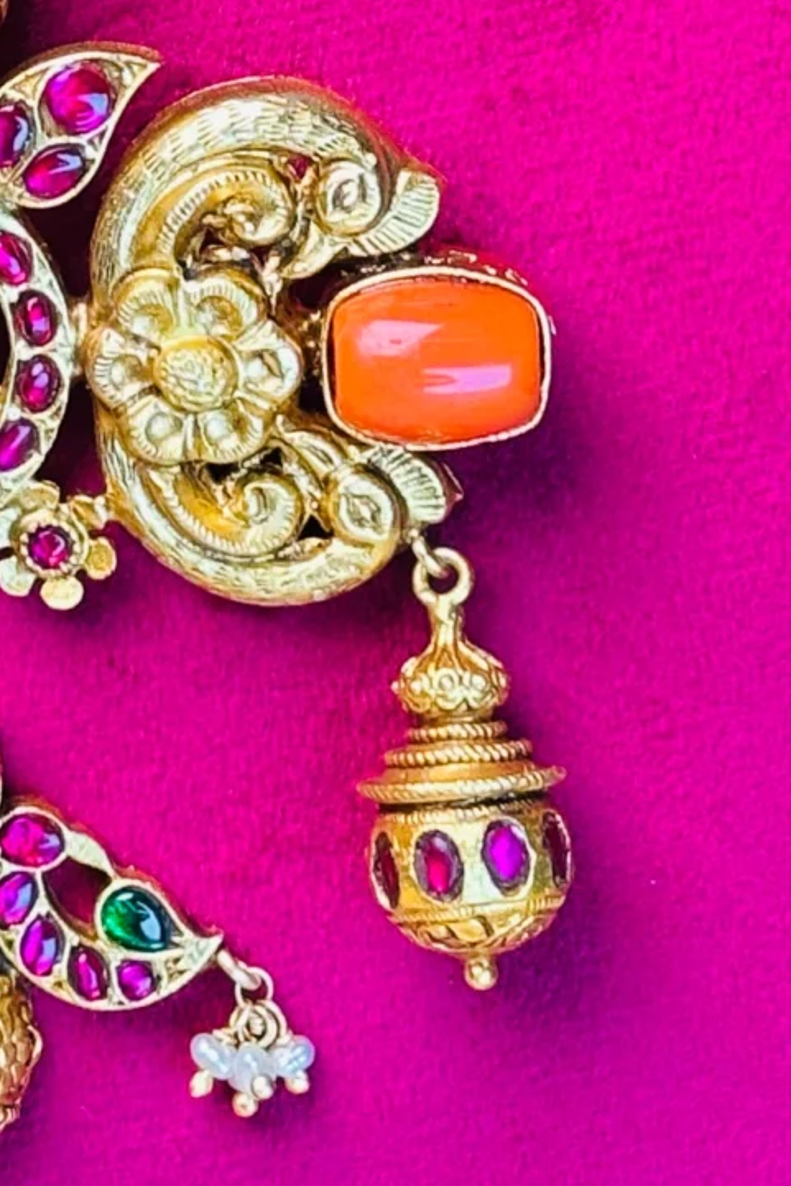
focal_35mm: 192
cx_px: -112
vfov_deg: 10.6
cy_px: -171
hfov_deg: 7.1
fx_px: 6324
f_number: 1.6
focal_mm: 5.96
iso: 25
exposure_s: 1/109
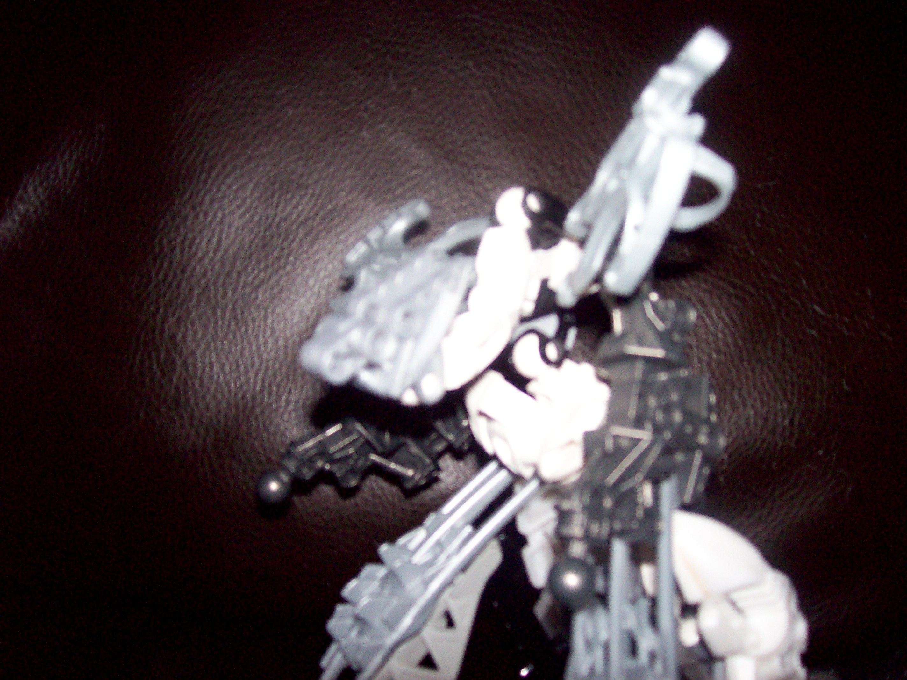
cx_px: 454
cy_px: 340
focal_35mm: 36
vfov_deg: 39.6
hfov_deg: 51.4
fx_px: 943
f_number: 2.7
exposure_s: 1/64
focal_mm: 6
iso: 140
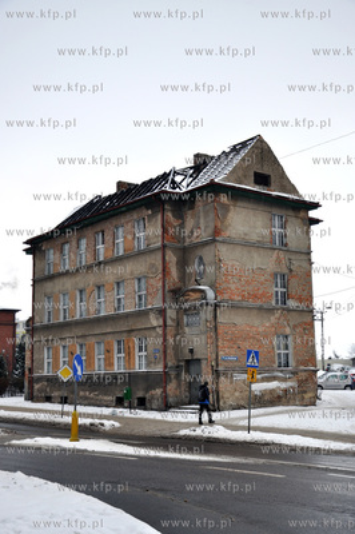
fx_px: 711
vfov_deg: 41.1
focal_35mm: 48
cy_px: 267
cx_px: 178
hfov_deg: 28.0
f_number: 6.3
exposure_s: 1/160
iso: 200
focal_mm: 32
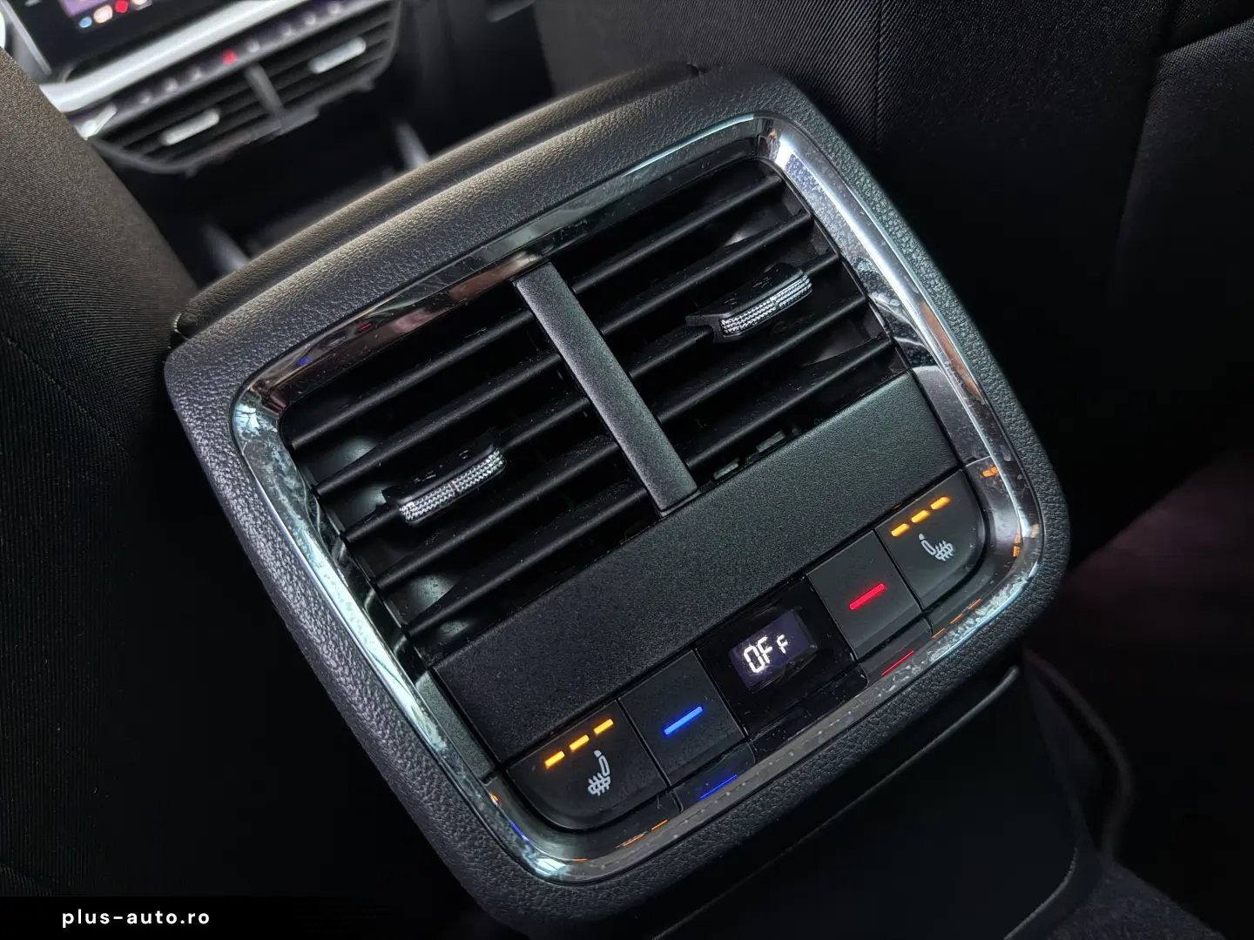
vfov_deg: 56.8
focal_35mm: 24
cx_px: 627
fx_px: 869
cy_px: 470
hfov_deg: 71.6
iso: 1250
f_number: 1.78
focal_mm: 6.76
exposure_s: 1/50
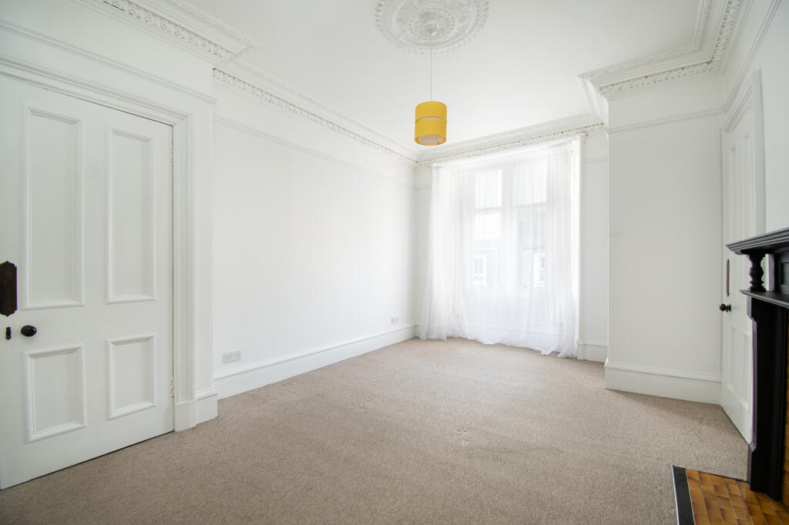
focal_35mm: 15
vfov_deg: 77.3
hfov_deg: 100.4
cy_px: 262
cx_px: 394
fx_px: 329
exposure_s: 1/4
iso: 320
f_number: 8
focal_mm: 10
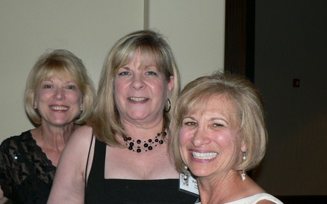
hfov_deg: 40.2
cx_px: 143
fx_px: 446
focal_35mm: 50
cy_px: 159
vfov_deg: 25.5
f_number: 2.8
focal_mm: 6
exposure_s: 1/60
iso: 100
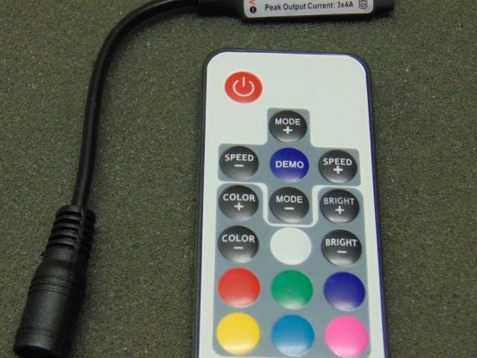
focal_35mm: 75
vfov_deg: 19.6
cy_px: 183
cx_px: 219
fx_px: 1034
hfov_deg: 26.0
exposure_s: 1/30
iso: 250
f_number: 3.5
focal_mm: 9
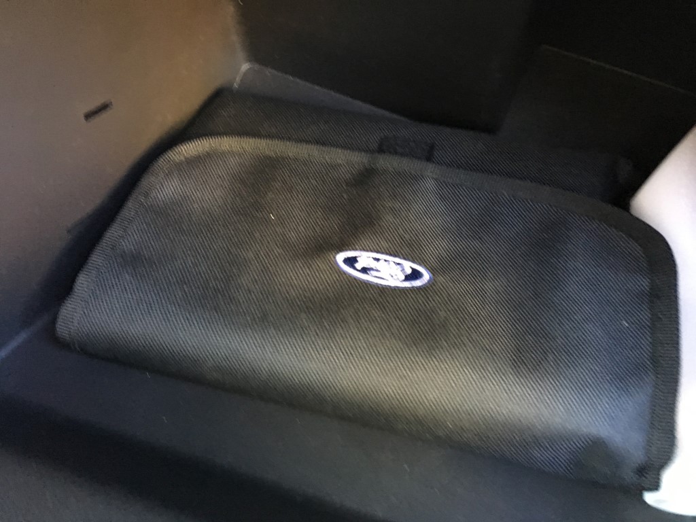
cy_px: 261
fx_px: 583
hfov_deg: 61.7
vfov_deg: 48.2
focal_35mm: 29
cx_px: 348
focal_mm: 4.15
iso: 400
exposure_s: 1/15
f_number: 2.2
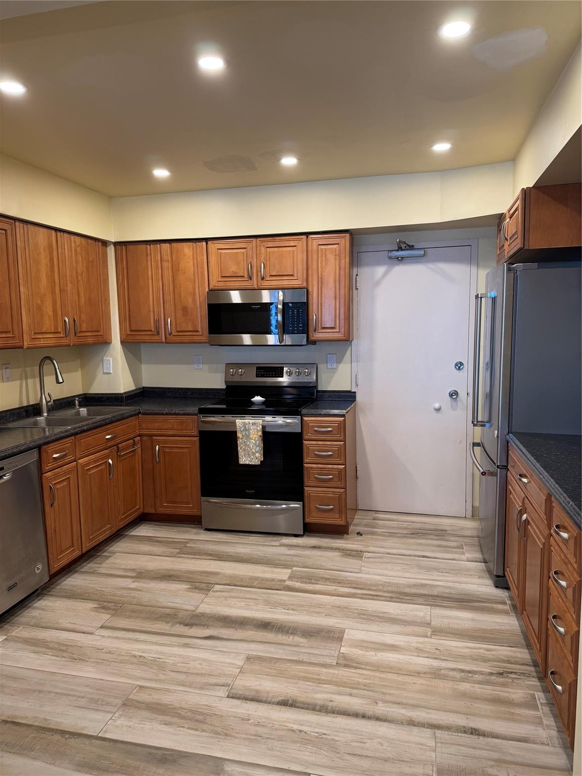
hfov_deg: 56.8
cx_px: 291
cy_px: 388
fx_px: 538
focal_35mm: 24
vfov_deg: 71.6
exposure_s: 1/60
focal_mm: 6.76
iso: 100
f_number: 1.78
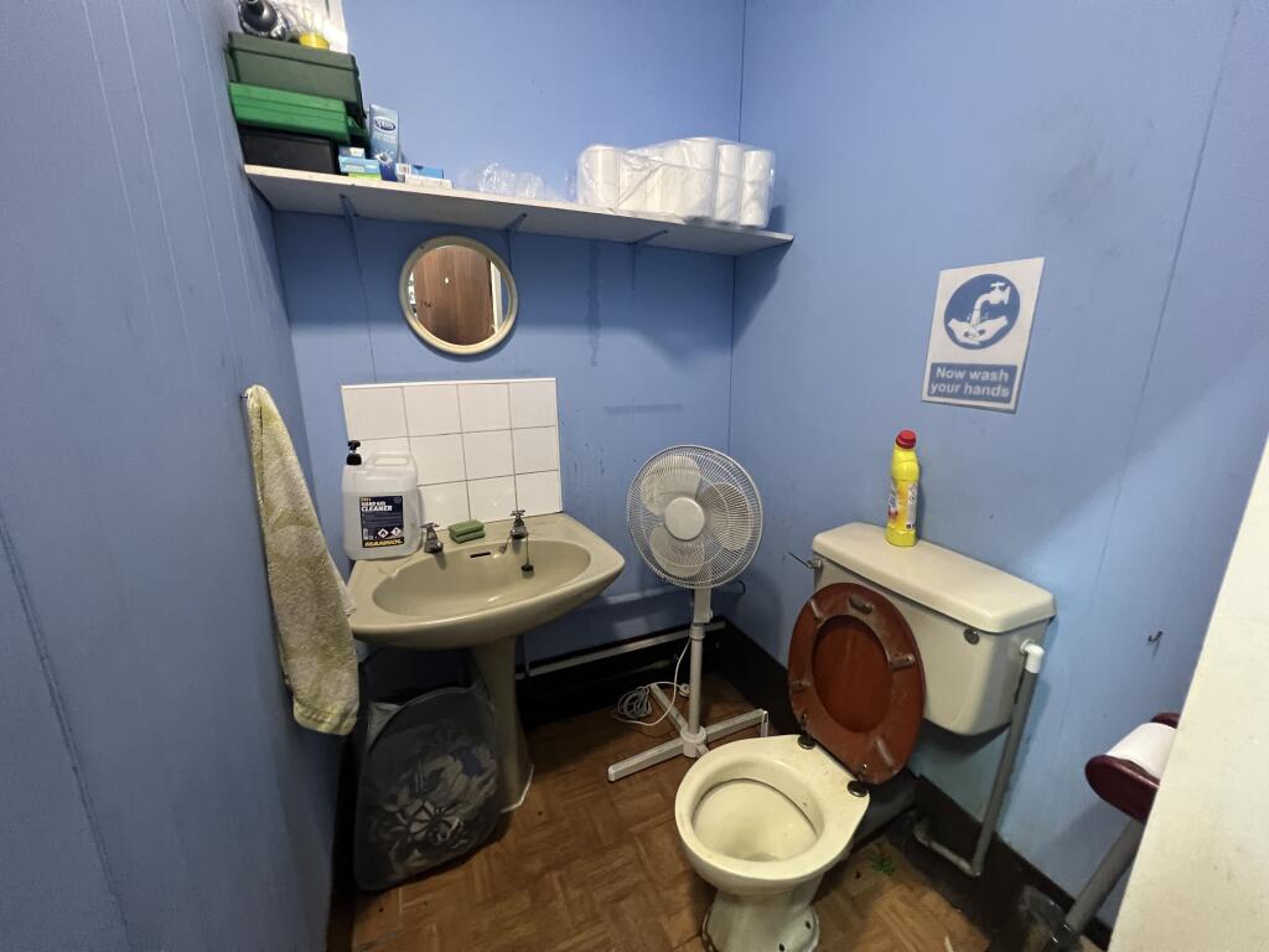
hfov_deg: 106.2
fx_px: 477
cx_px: 634
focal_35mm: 13
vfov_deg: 89.9
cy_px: 476
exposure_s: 1/50
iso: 500
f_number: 1.8
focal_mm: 1.57
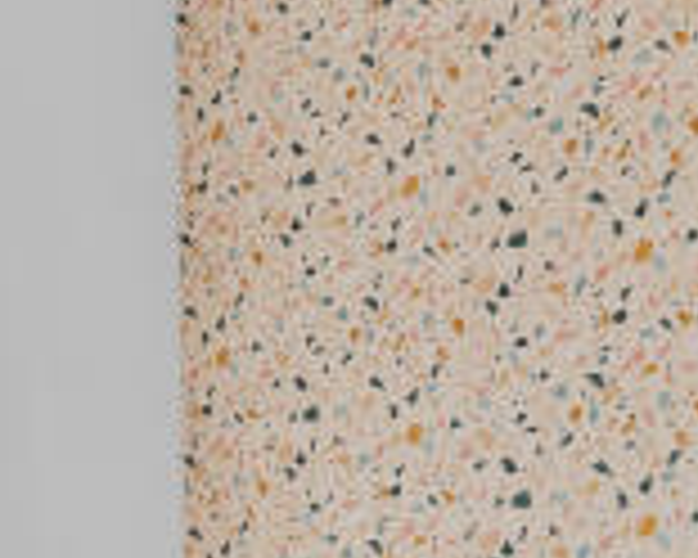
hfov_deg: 17.7
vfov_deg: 14.6
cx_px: -302
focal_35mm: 99
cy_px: 812
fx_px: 2045
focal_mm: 15
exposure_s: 1/100
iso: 400
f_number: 8
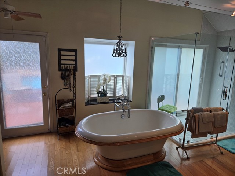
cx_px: 118
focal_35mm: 23
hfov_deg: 73.9
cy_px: 88
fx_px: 156
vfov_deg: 58.9
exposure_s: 1/120
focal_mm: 5.4
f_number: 1.8
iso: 50
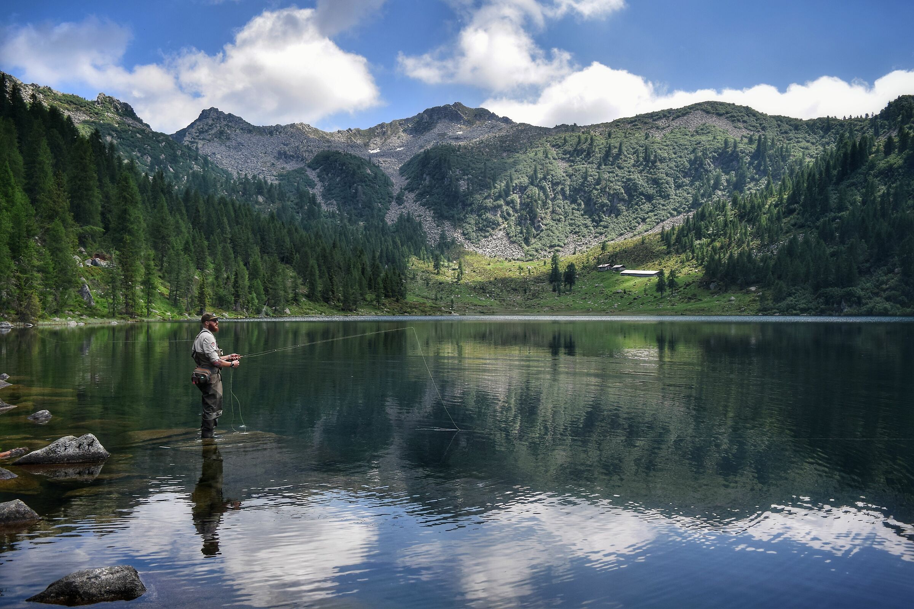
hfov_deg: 61.9
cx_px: 457
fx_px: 762
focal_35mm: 30
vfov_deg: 43.6
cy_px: 304
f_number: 5
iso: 200
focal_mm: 20
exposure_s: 1/1250
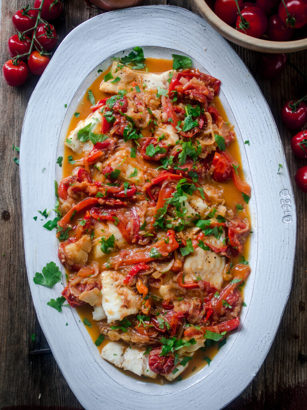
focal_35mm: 50
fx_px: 591
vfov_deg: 38.2
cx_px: 154
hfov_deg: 29.1
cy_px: 205
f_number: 2.5
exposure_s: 1/125
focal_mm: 25
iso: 200
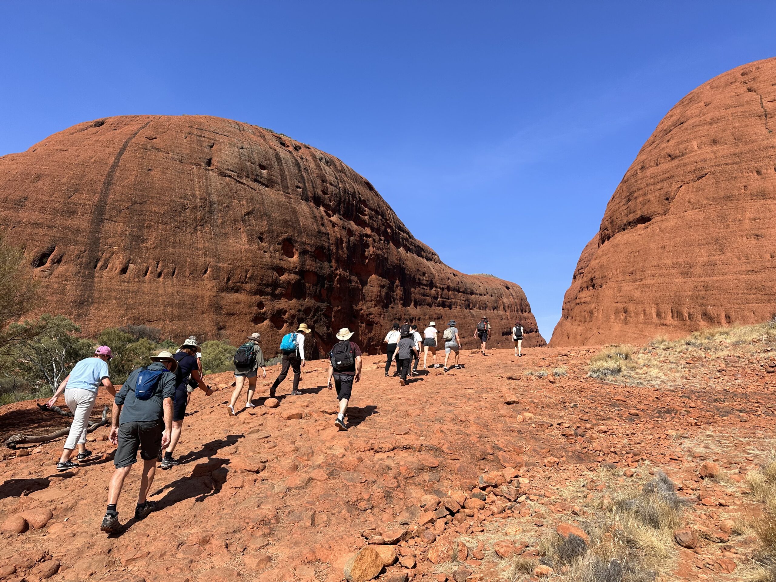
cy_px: 291
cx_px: 388
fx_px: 538
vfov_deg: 56.8
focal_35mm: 24
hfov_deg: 71.6
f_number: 1.78
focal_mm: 6.86
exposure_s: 1/4016
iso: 80
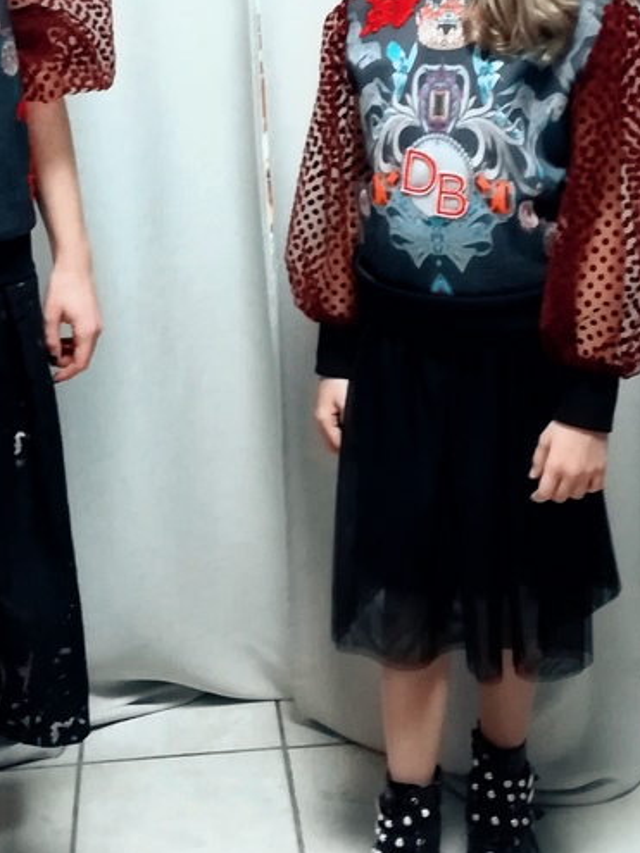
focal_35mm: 56
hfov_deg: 25.8
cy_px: 196
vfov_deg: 33.5
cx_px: 179
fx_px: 1381
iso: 500
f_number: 2.2
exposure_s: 1/25
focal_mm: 3.83
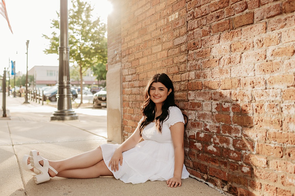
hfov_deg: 46.2
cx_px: 121
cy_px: 94
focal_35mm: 42
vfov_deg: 31.9
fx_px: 344
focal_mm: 35
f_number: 2.8
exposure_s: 1/1250
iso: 400
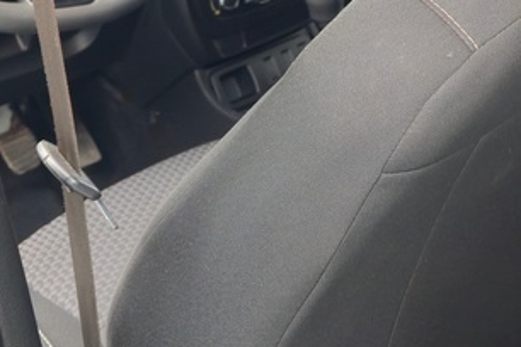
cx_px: 524
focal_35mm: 80
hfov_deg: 24.2
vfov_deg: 16.1
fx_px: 1158
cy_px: -107
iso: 125
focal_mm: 6.3
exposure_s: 1/60
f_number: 1.7
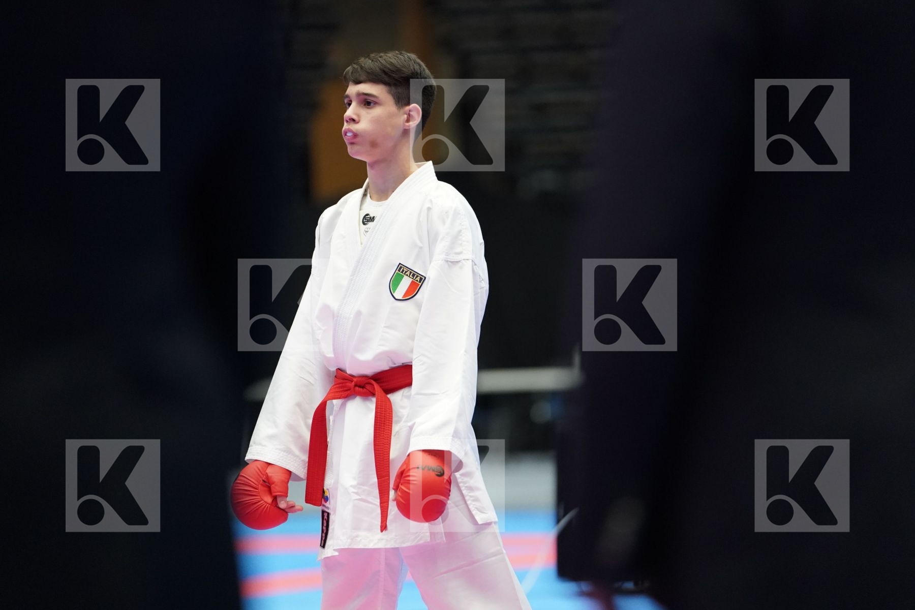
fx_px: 5083
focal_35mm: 200
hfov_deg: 10.3
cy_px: 305
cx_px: 458
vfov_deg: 6.9
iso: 5000
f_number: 2.8
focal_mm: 200
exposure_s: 1/1000
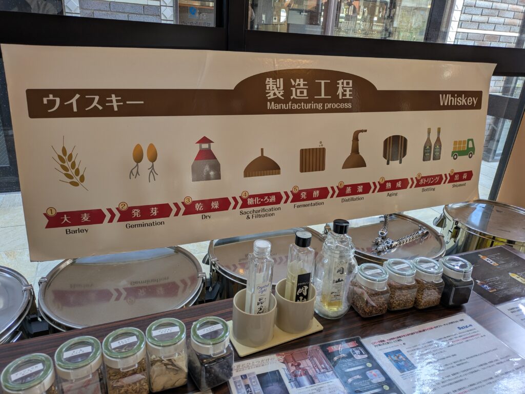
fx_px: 379
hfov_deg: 69.4
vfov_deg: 54.9
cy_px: 197
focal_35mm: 25
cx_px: 262
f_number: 1.89
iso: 83
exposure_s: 1/120
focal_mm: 5.43
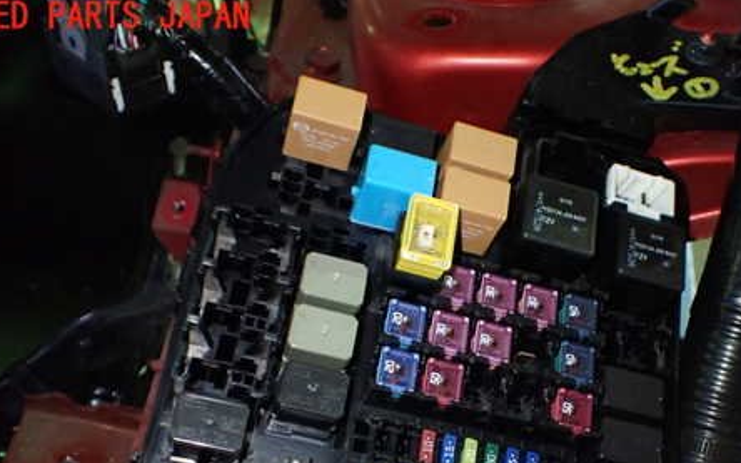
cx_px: 447
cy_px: 373
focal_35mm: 43
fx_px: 868
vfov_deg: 29.1
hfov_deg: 46.0
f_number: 2.3
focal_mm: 5.4
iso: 800
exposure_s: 1/30
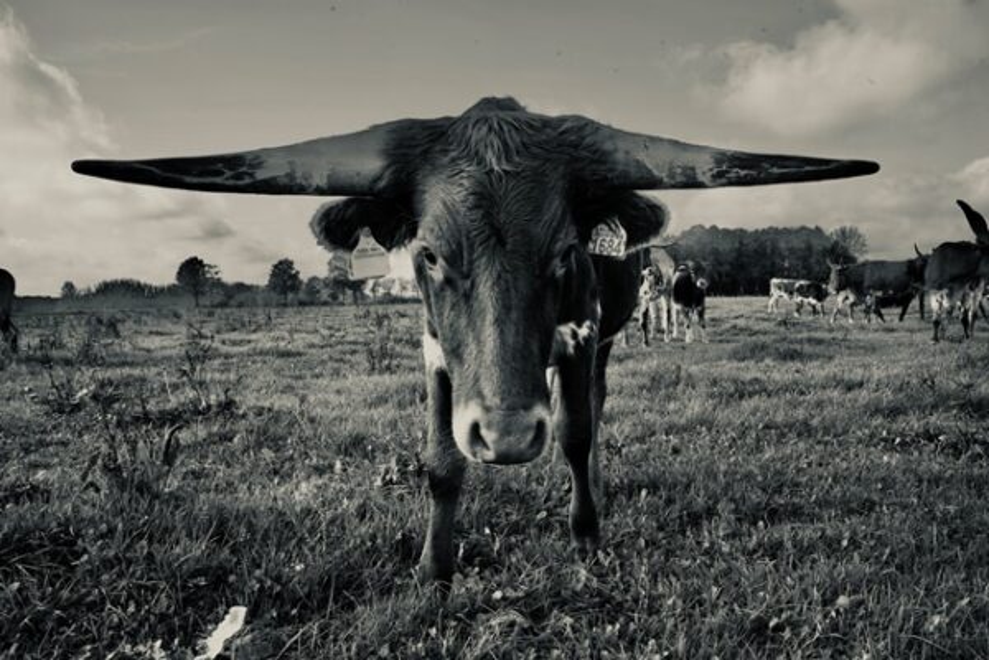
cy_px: 330
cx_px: 494
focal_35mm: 28
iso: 500
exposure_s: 1/80
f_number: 22
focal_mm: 28
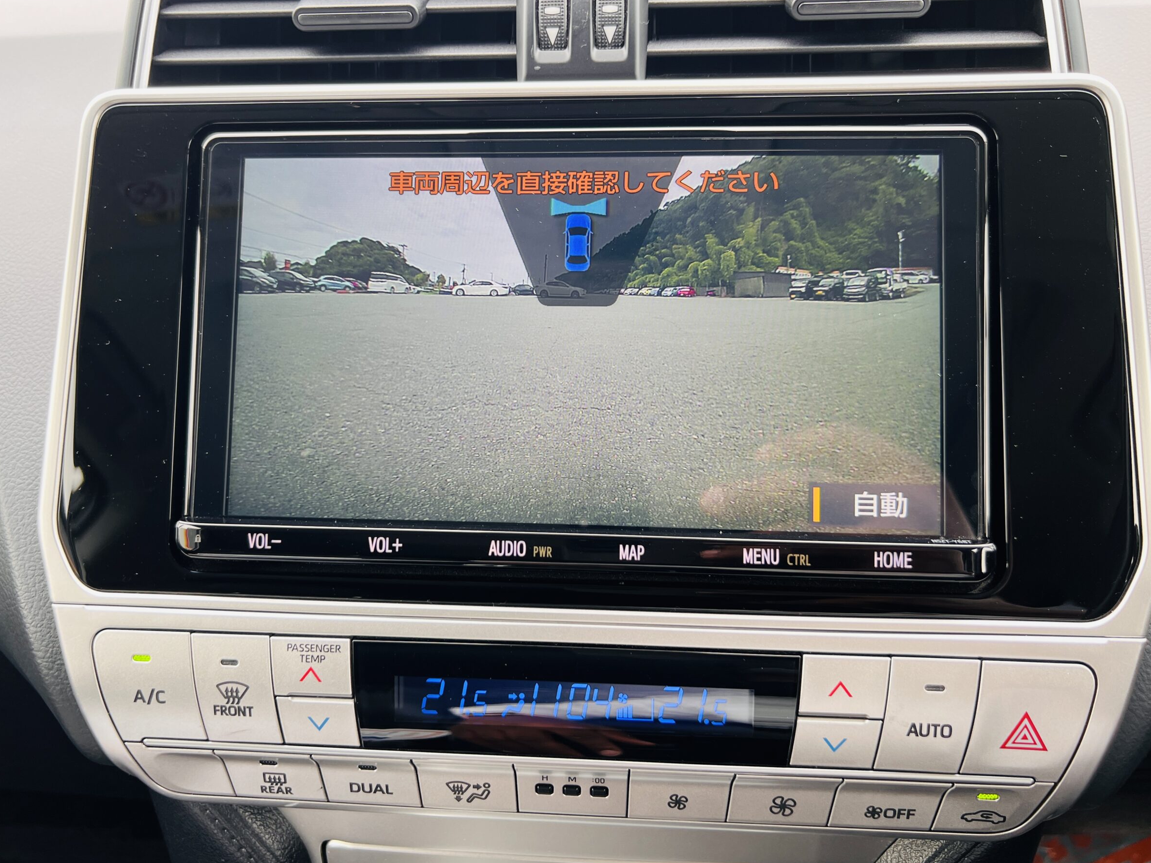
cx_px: 539
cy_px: 411
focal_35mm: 28
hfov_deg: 63.4
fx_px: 931
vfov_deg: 49.7
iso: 50
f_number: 1.5
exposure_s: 1/121
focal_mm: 5.7
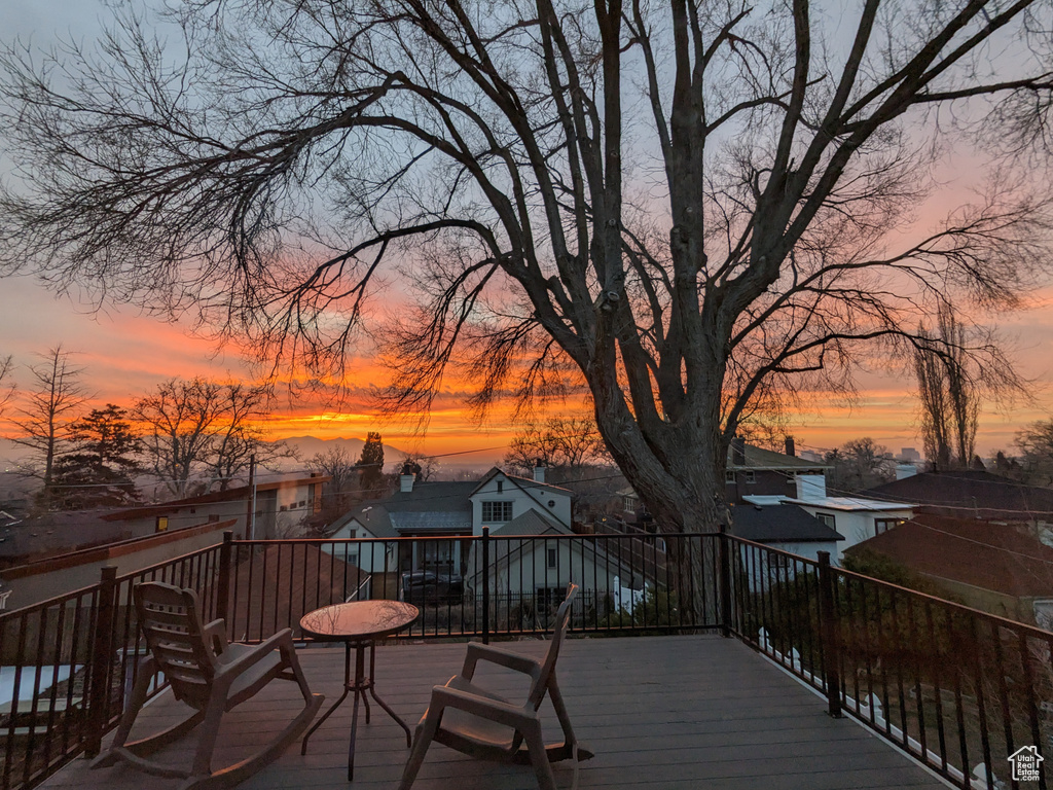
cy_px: 395
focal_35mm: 16
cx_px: 526
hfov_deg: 94.5
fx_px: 487
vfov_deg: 78.1
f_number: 2.2
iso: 44
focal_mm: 2.22
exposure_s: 1/60
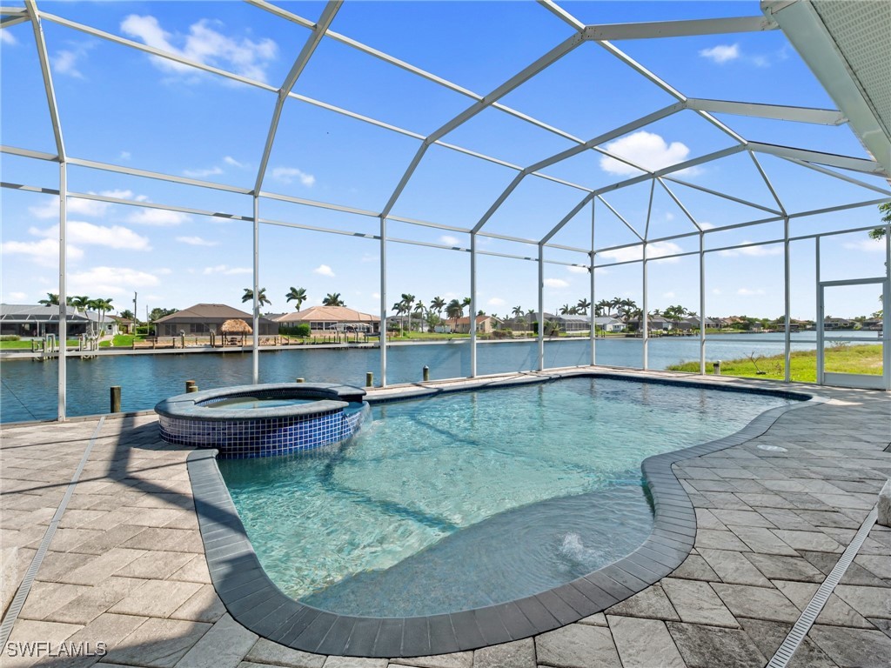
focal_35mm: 14
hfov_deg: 102.1
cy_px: 334
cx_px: 446
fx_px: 360
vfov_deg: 85.7
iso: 200
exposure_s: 1/250
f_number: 7.1
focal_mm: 7
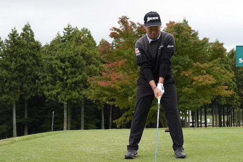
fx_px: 378
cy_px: 56
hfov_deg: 35.4
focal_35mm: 56
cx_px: 152
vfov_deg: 24.1
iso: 1600
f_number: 4.5
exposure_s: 1/1250
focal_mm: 34
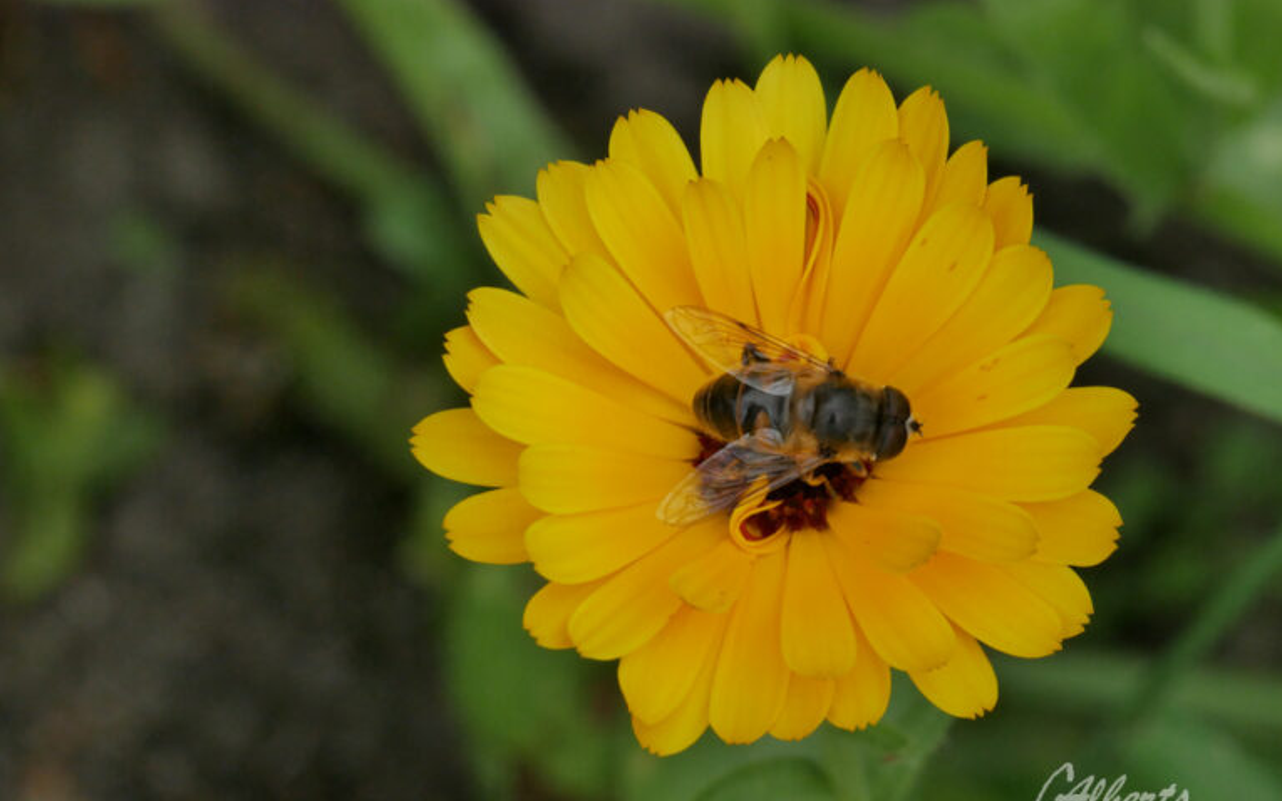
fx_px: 8105
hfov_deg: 9.0
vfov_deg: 5.7
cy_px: 467
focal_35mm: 232
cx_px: 642
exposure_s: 1/200
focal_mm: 109
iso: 800
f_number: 14
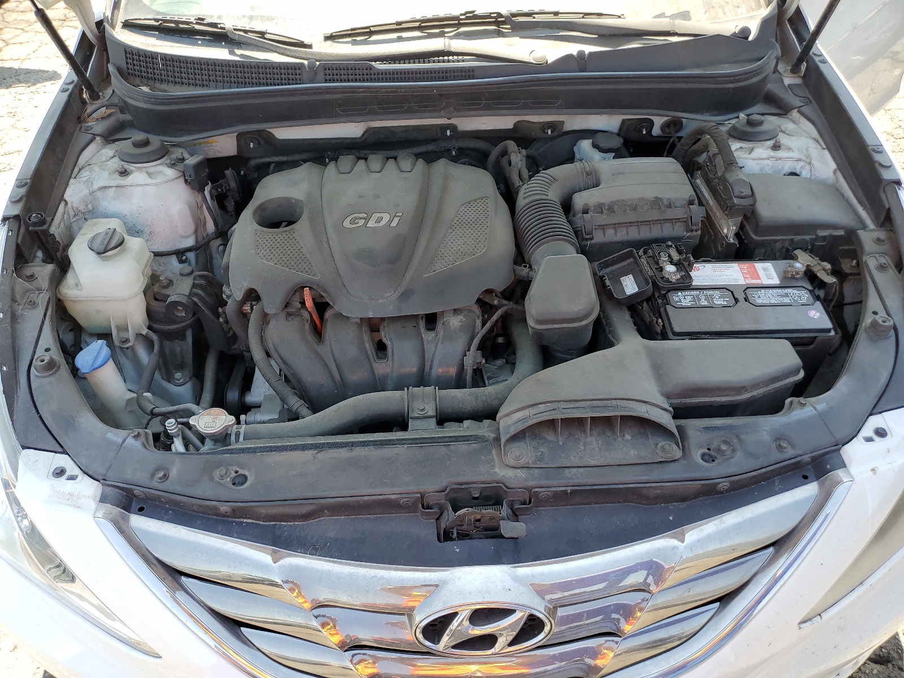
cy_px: 339
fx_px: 679
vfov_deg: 53.1
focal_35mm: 26
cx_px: 452
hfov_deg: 67.3
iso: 50
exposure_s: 1/455
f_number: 1.5
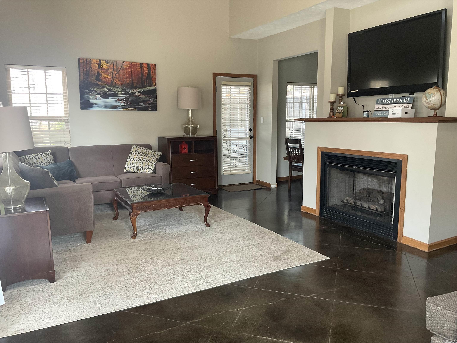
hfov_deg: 61.7
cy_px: 172
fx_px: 383
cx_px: 228
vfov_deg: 48.2
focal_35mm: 29
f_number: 1.8
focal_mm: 3
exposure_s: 1/60
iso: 64
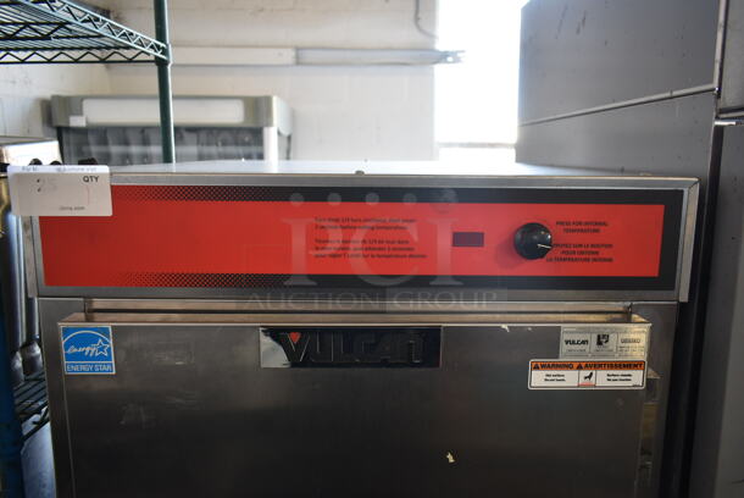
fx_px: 559
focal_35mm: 27
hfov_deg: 67.3
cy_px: 249
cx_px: 372
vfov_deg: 48.0
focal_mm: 18
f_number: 3.5
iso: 450
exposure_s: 1/30
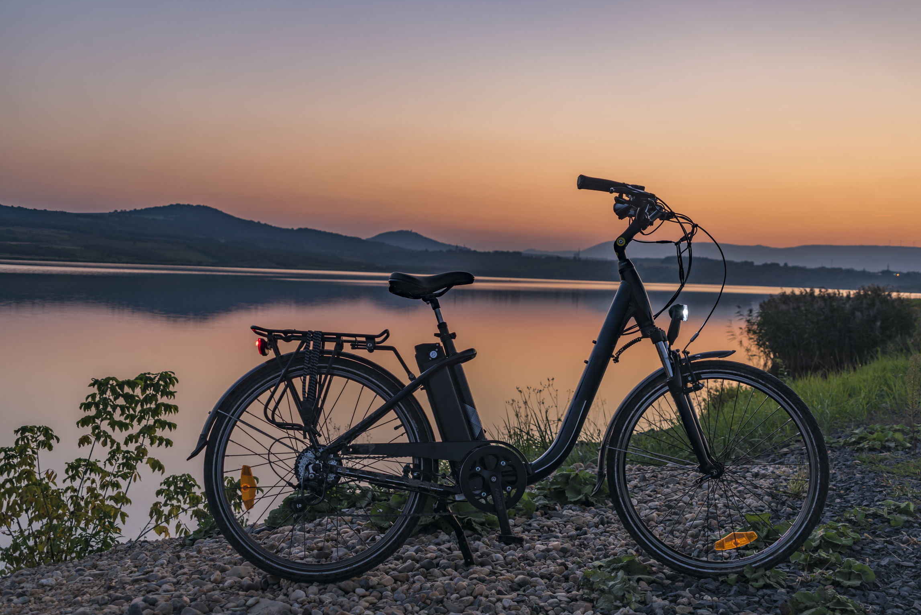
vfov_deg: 29.3
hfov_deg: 42.7
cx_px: 504
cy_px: 313
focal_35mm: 46
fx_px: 1177
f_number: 6.3
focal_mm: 42
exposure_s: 1
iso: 64
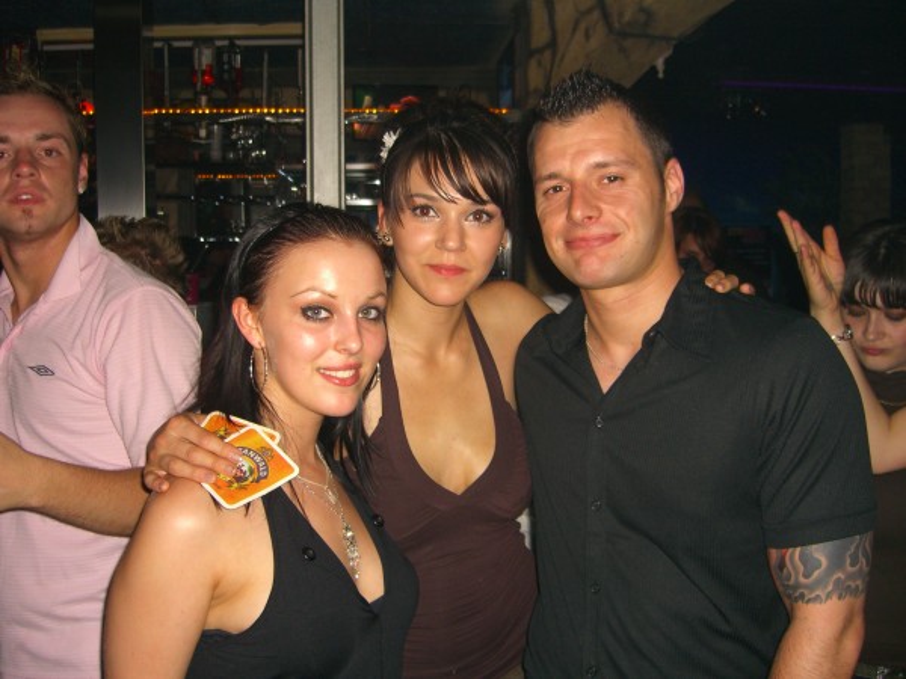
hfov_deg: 49.0
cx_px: 453
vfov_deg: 37.7
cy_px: 340
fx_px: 995
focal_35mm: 38
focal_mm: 7.9
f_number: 2.8
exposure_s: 1/60
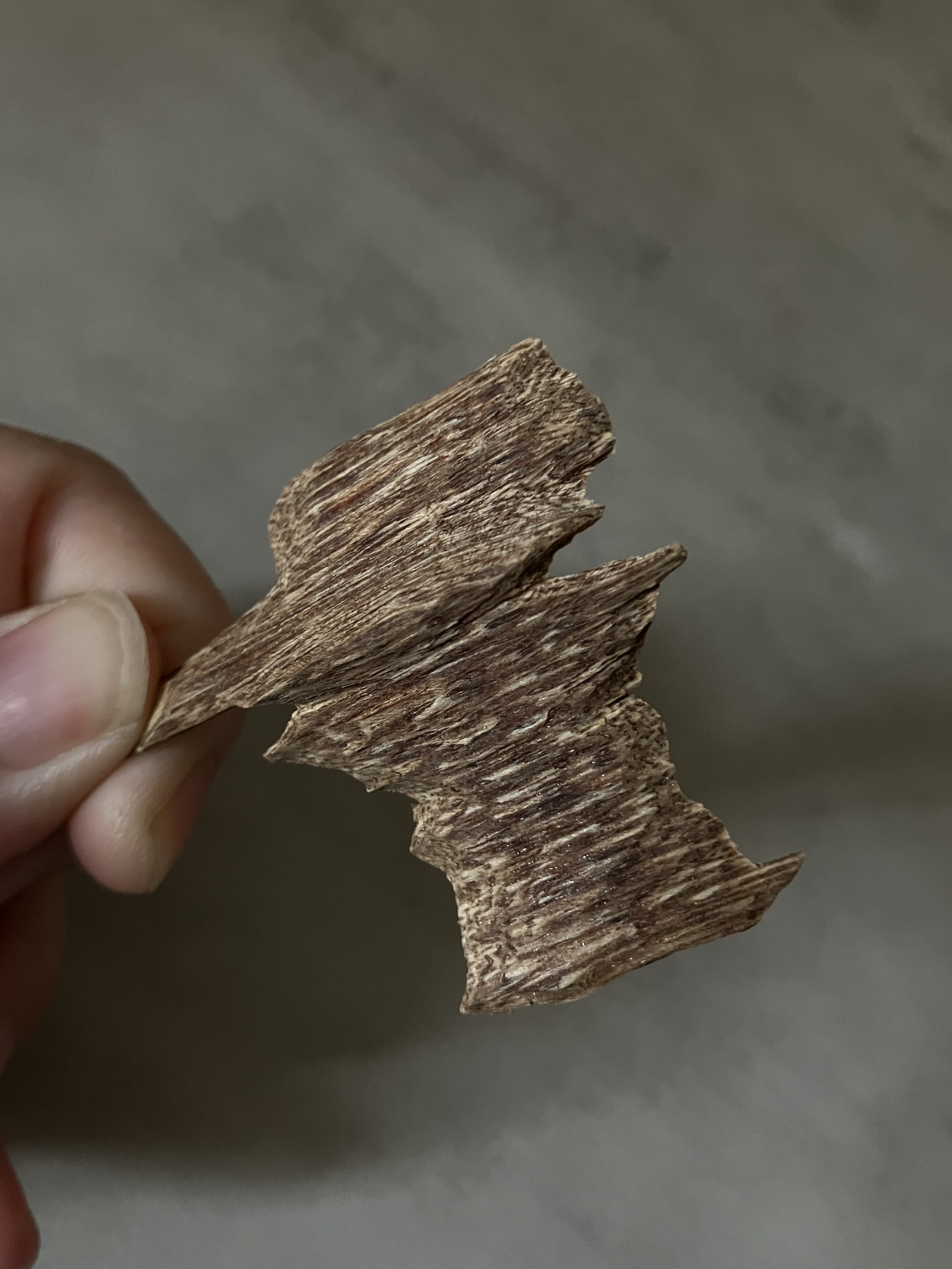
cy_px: 631
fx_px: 1063
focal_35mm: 29
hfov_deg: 48.2
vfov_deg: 61.7
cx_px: 463
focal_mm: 3.99
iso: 320
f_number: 1.8
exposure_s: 1/40
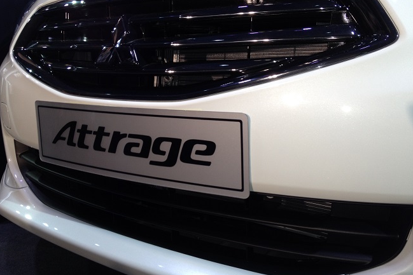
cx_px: 204
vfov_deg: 35.9
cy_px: 124
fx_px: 425
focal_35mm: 37
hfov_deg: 51.9
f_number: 2.4
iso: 50
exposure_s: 1/46
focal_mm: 4.28
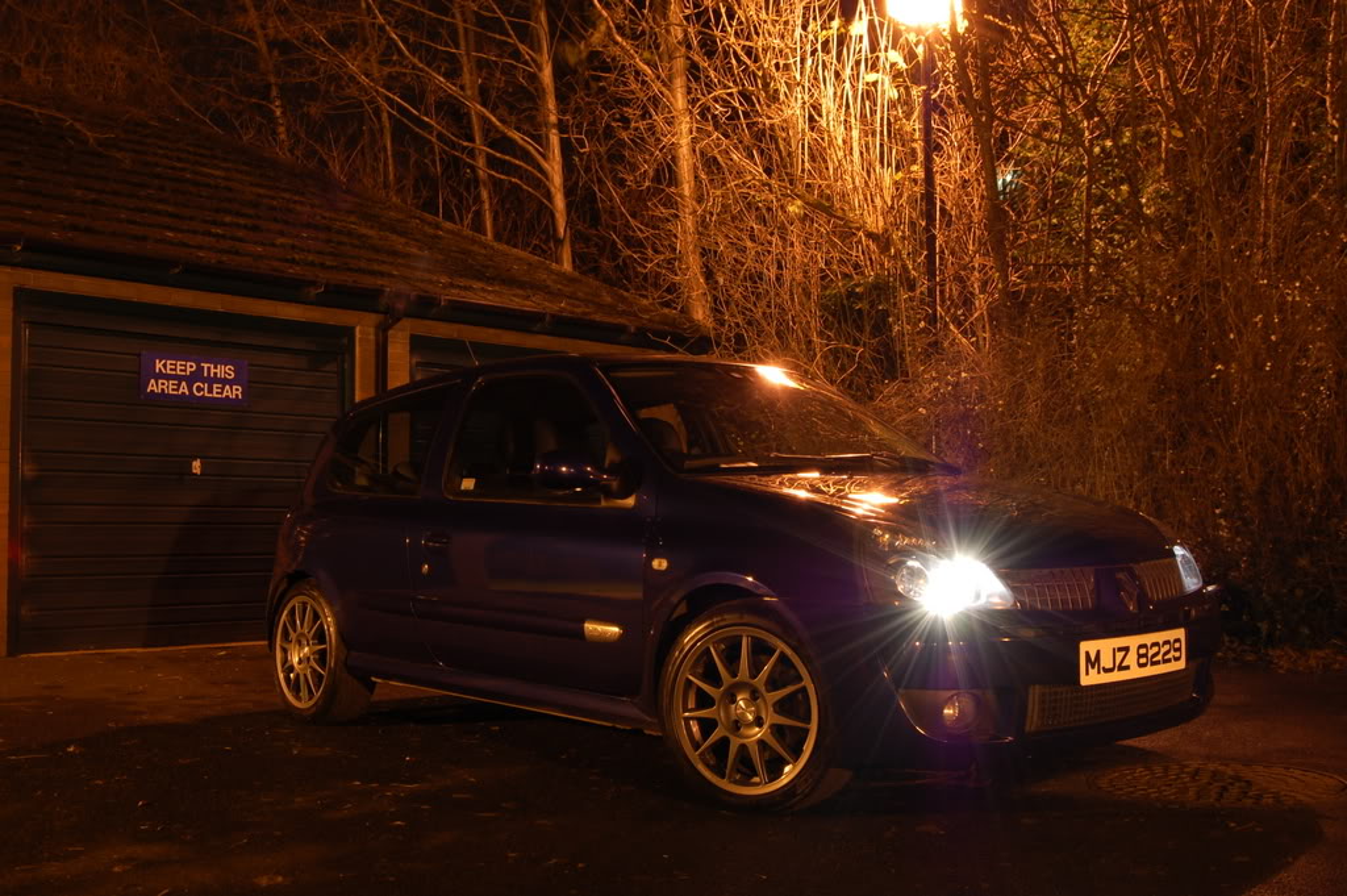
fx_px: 1458
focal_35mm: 39
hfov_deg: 49.6
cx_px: 674
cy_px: 448
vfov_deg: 34.2
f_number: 11
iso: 200
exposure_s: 15
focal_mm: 26
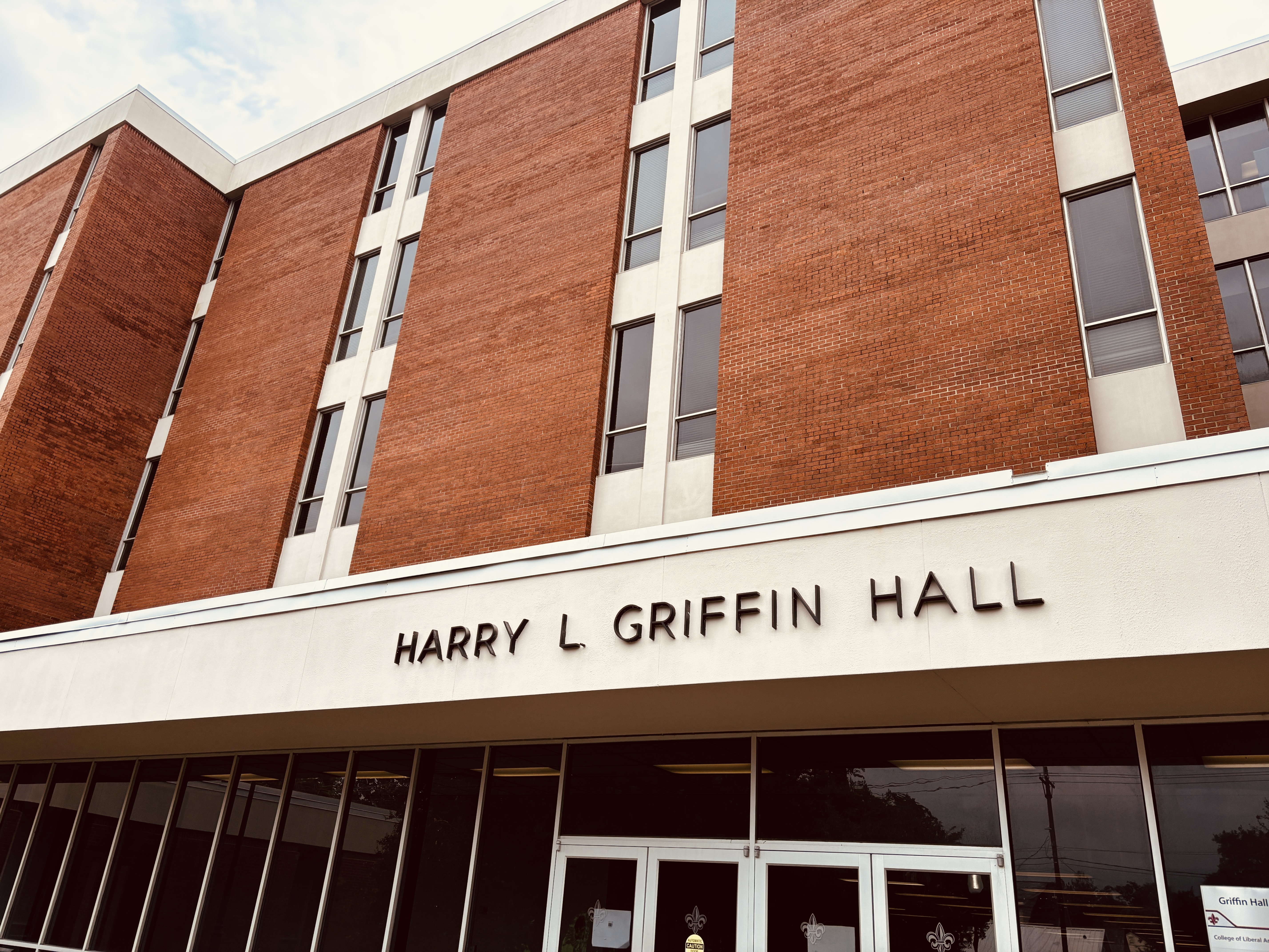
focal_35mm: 26
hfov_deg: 67.3
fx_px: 953
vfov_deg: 53.1
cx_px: 634
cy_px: 476
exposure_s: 1/1721
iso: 50
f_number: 1.6
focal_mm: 5.96
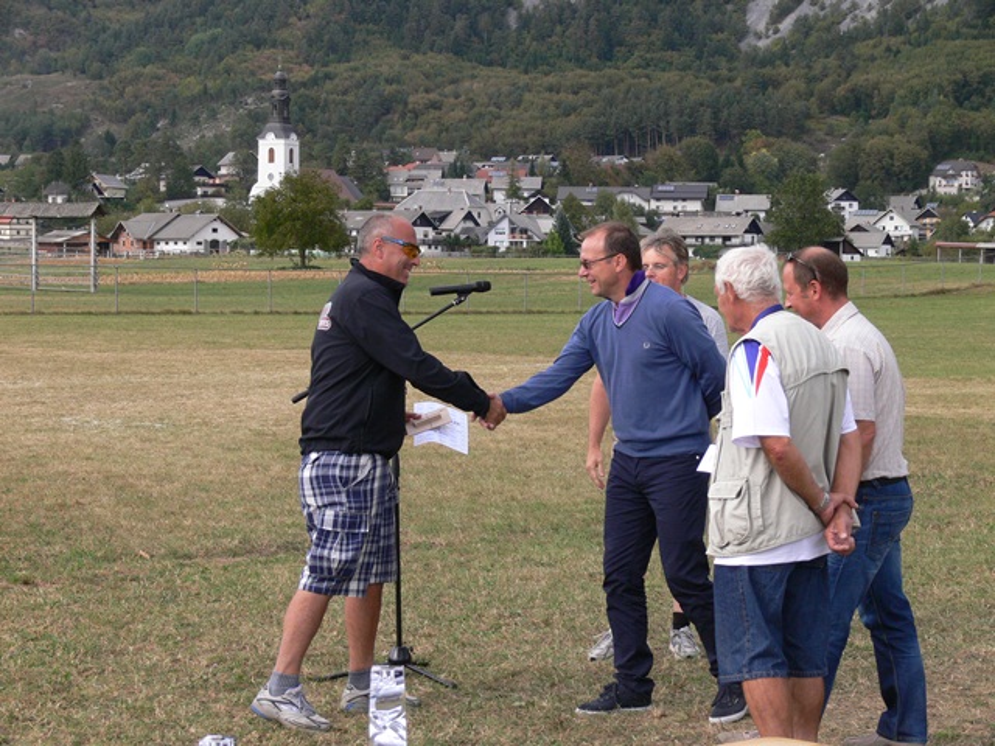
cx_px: 498
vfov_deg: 18.9
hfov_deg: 25.0
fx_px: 2242
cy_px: 373
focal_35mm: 78
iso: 100
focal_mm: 16.5
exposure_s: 1/250
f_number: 5
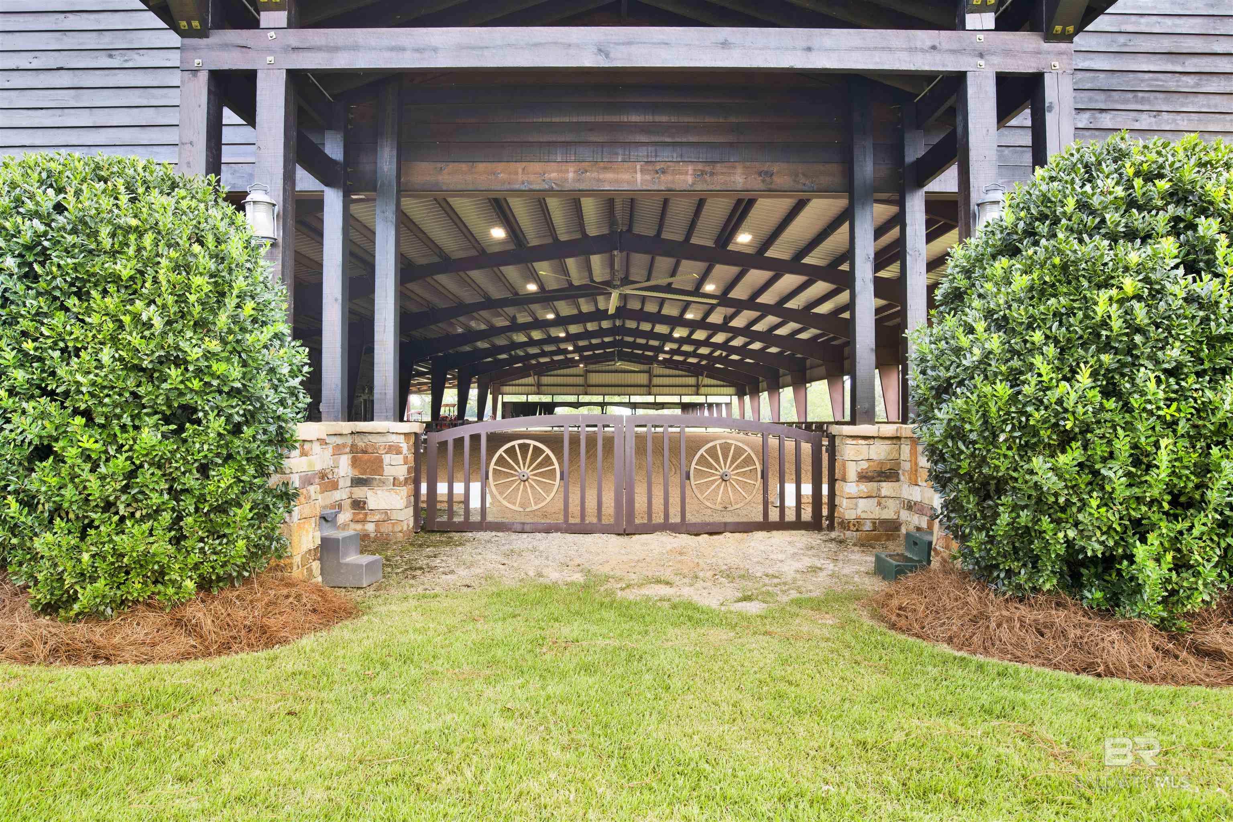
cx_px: 616
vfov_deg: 57.2
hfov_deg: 78.6
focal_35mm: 22
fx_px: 753
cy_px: 411
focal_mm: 22
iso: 200
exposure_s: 1/15
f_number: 11
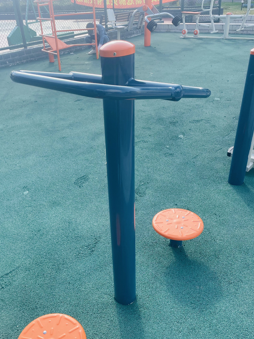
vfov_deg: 56.7
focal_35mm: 32
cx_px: 99
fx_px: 313
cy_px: 186
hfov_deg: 43.9
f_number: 1.6
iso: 32
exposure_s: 1/790
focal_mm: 4.2
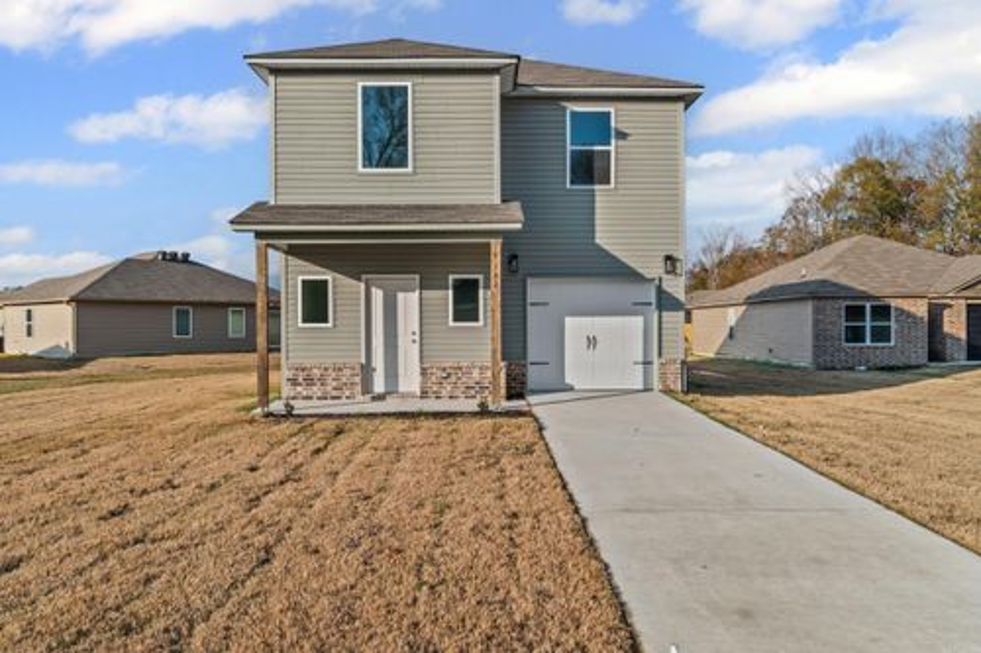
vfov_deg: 47.9
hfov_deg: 67.4
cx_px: 490
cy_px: 326
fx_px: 735
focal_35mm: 27
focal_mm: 18
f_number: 9
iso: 250
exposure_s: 1/125
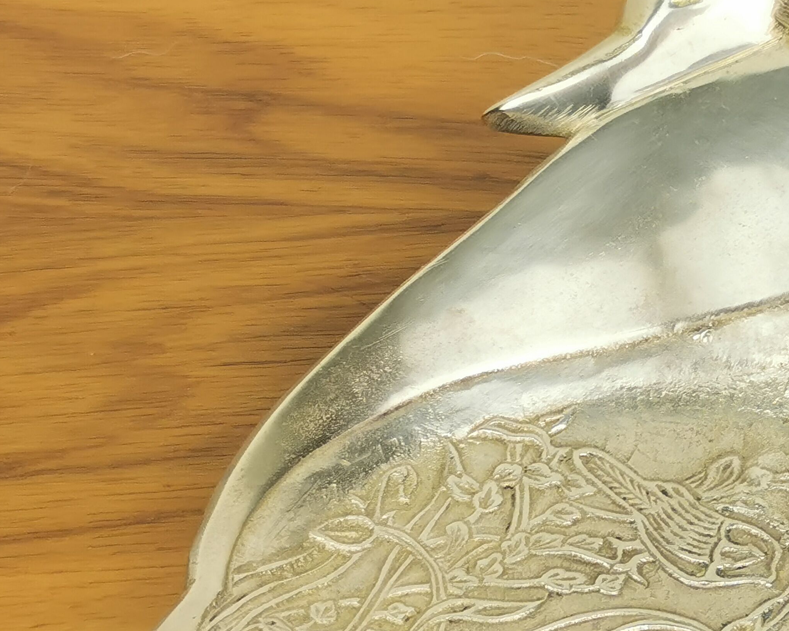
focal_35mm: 150
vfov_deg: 10.3
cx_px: 652
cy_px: 375
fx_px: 3502
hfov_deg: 12.8
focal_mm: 5.58
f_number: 1.8
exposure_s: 1/218
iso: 50
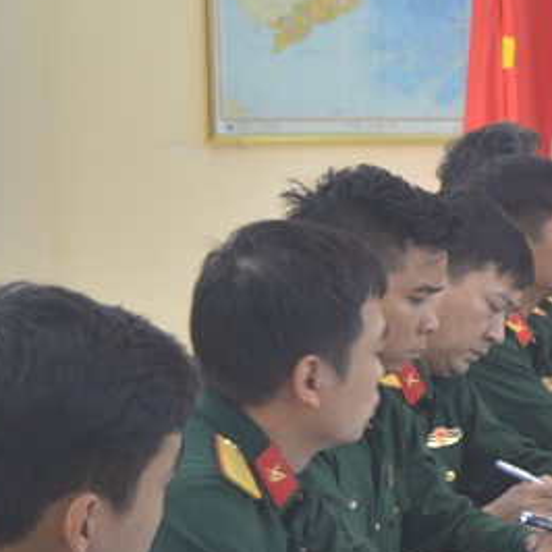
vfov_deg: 10.7
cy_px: 423
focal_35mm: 163
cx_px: 942
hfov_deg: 10.2
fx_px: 2941
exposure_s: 1/25
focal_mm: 34
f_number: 4.5
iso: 200
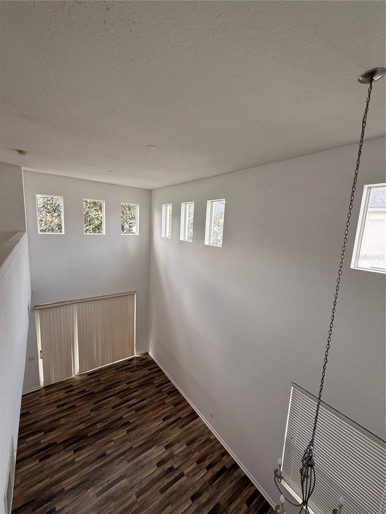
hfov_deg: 85.7
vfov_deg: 102.1
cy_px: 257
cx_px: 193
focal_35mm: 14
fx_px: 208
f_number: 2.2
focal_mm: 2.22
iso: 50
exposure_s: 1/136
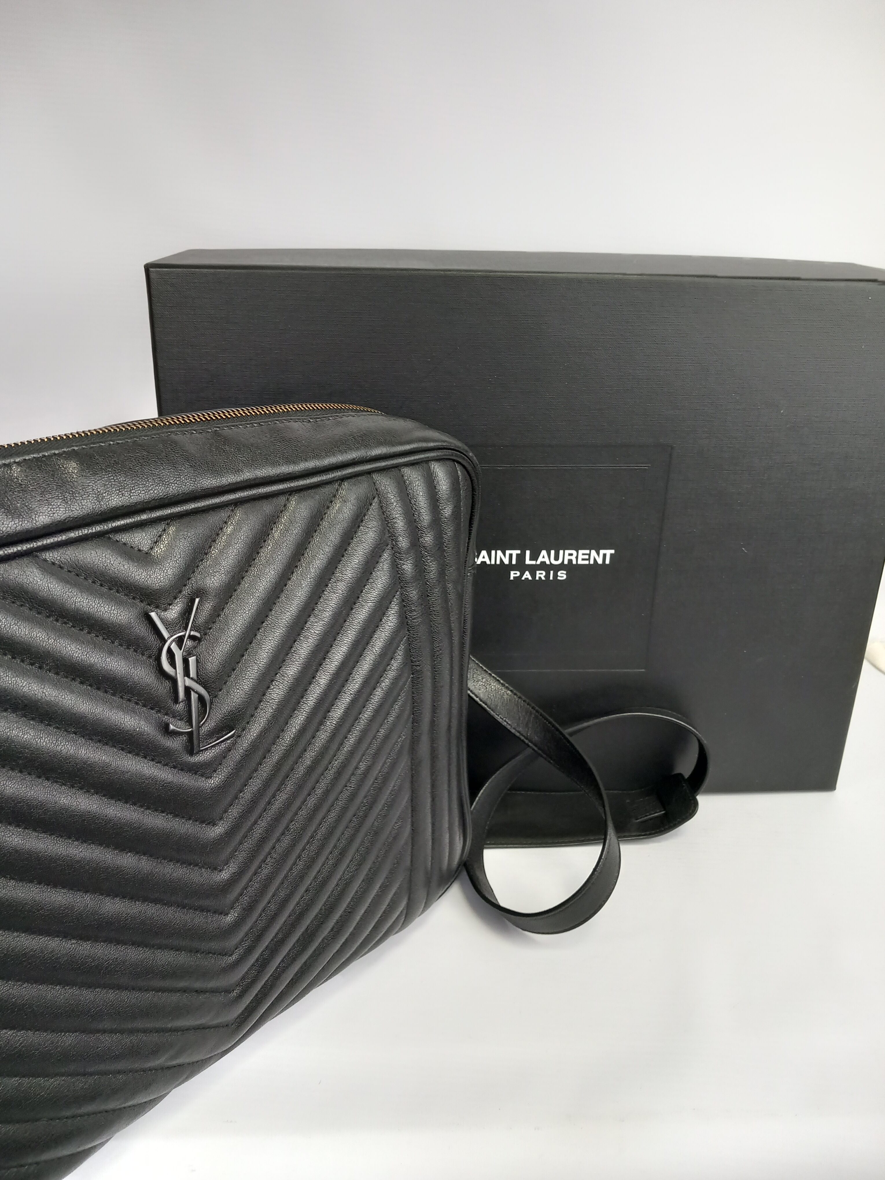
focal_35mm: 27
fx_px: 920
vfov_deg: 65.3
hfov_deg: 51.4
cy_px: 590
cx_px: 442
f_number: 1.8
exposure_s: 1/50
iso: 160
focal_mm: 4
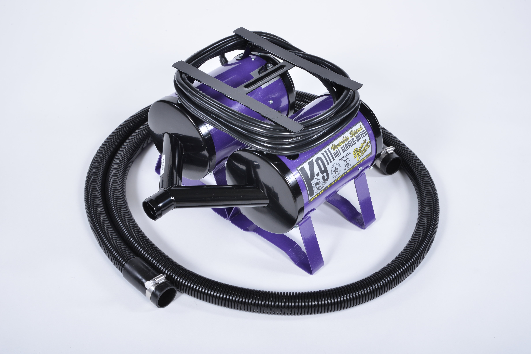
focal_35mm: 50
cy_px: 177
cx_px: 266
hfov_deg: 39.6
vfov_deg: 27.0
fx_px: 738
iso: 320
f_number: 18
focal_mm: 50
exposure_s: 1/160
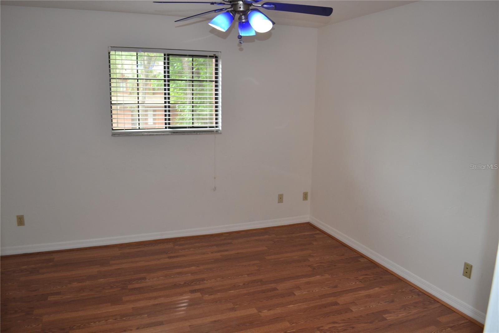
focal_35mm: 27
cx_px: 250
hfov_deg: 67.4
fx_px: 374
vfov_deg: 47.9
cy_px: 166
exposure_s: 1/60
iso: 450
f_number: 3.5
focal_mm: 18
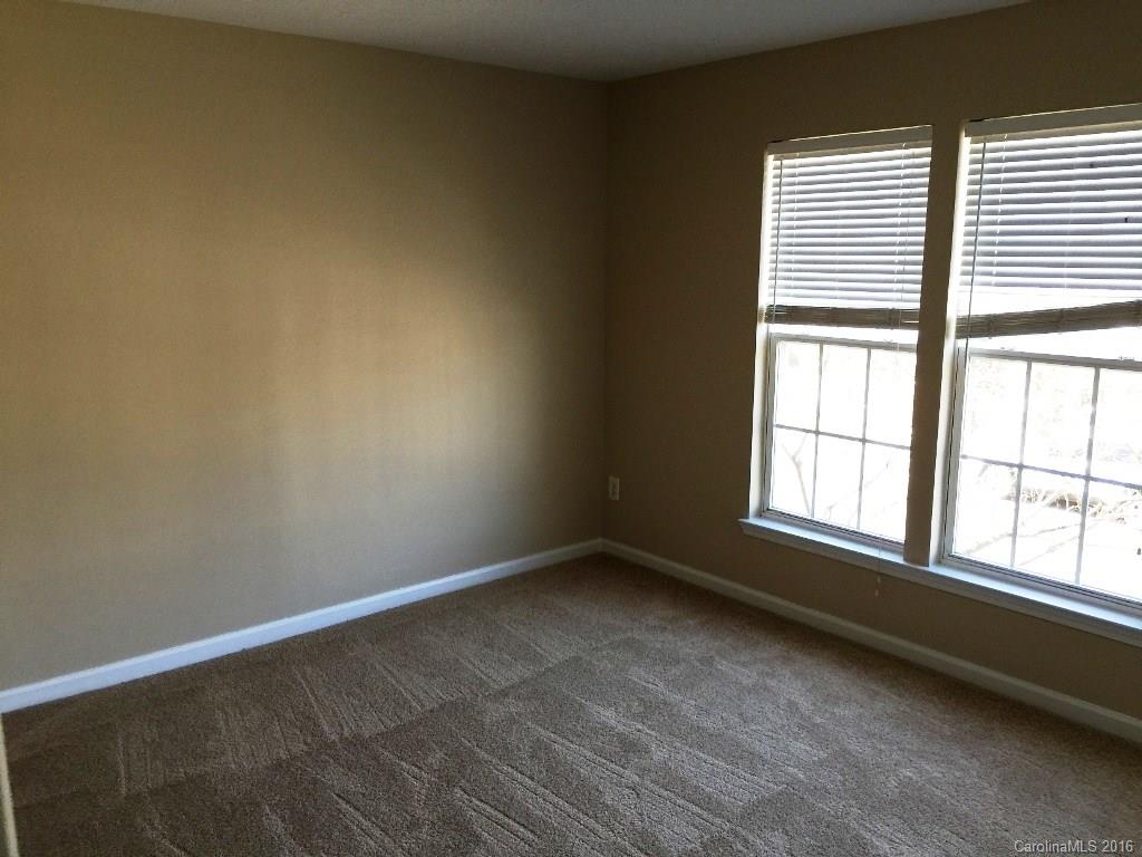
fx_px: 957
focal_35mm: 29
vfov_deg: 48.2
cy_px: 428
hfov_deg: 61.7
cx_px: 571
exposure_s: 1/30
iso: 32
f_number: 2.2
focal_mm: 4.15
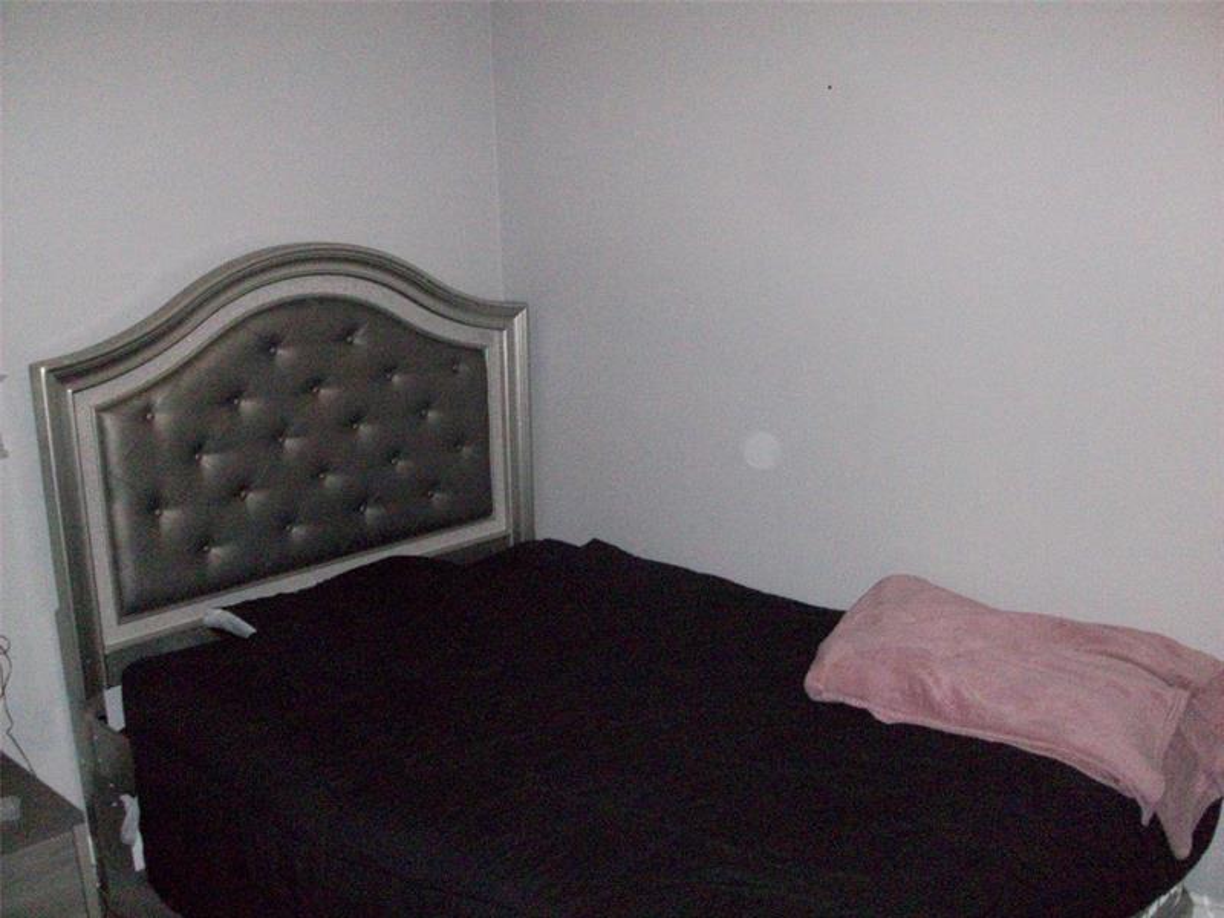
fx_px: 1202
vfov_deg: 41.8
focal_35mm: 34
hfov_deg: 54.0
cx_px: 612
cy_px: 459
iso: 800
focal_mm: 5.7
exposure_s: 1/64
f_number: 2.8
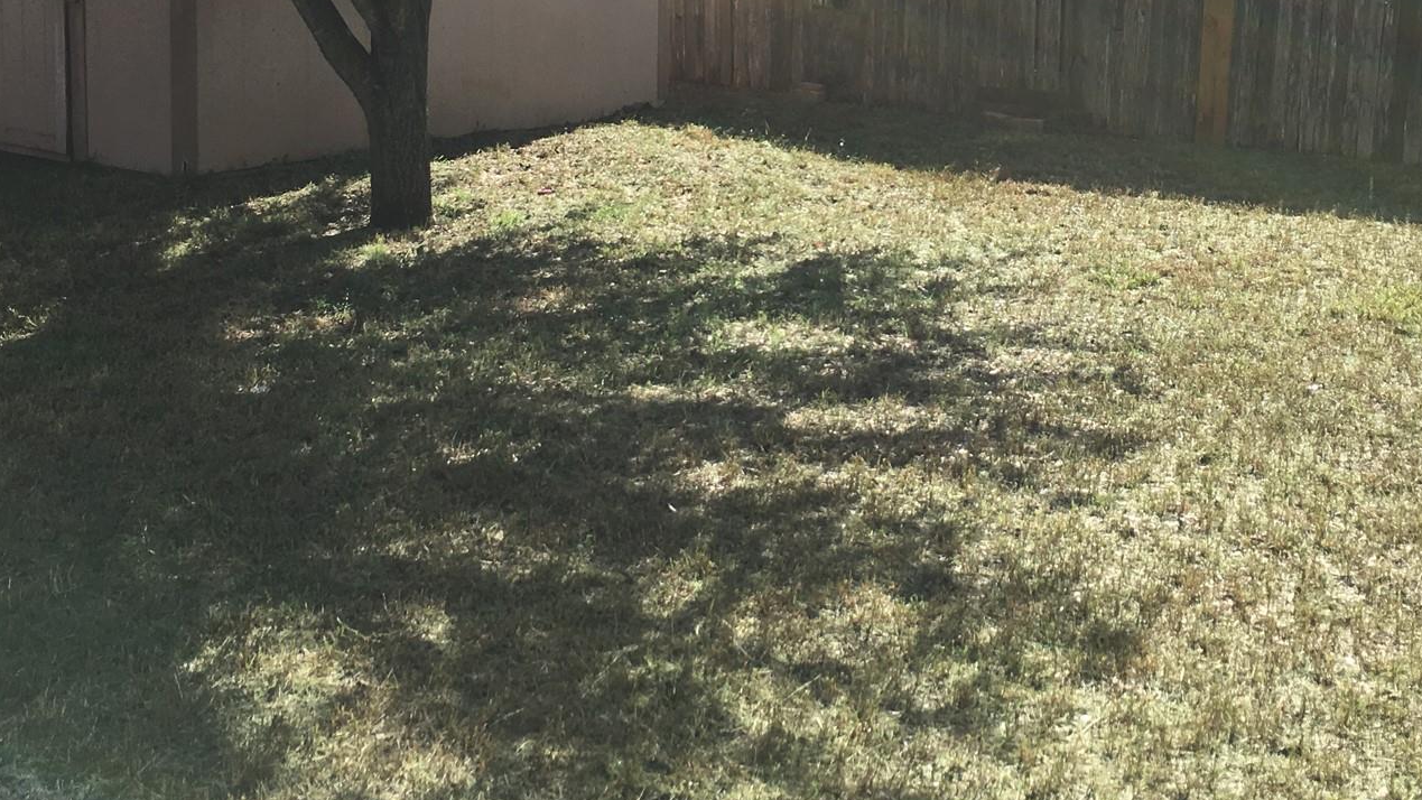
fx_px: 1923
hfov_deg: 40.6
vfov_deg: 23.0
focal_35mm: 51
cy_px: 99
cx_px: 765
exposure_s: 1/986
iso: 25
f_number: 2.2
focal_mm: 4.15
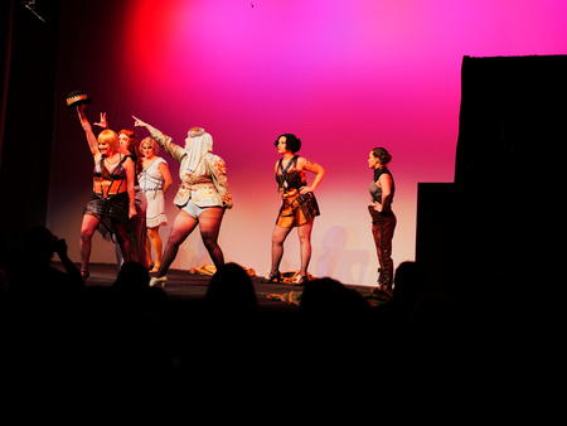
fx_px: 1475
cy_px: 213
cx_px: 284
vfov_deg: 16.4
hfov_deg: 21.8
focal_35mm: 90
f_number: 1.8
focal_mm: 45
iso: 200
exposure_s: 1/160
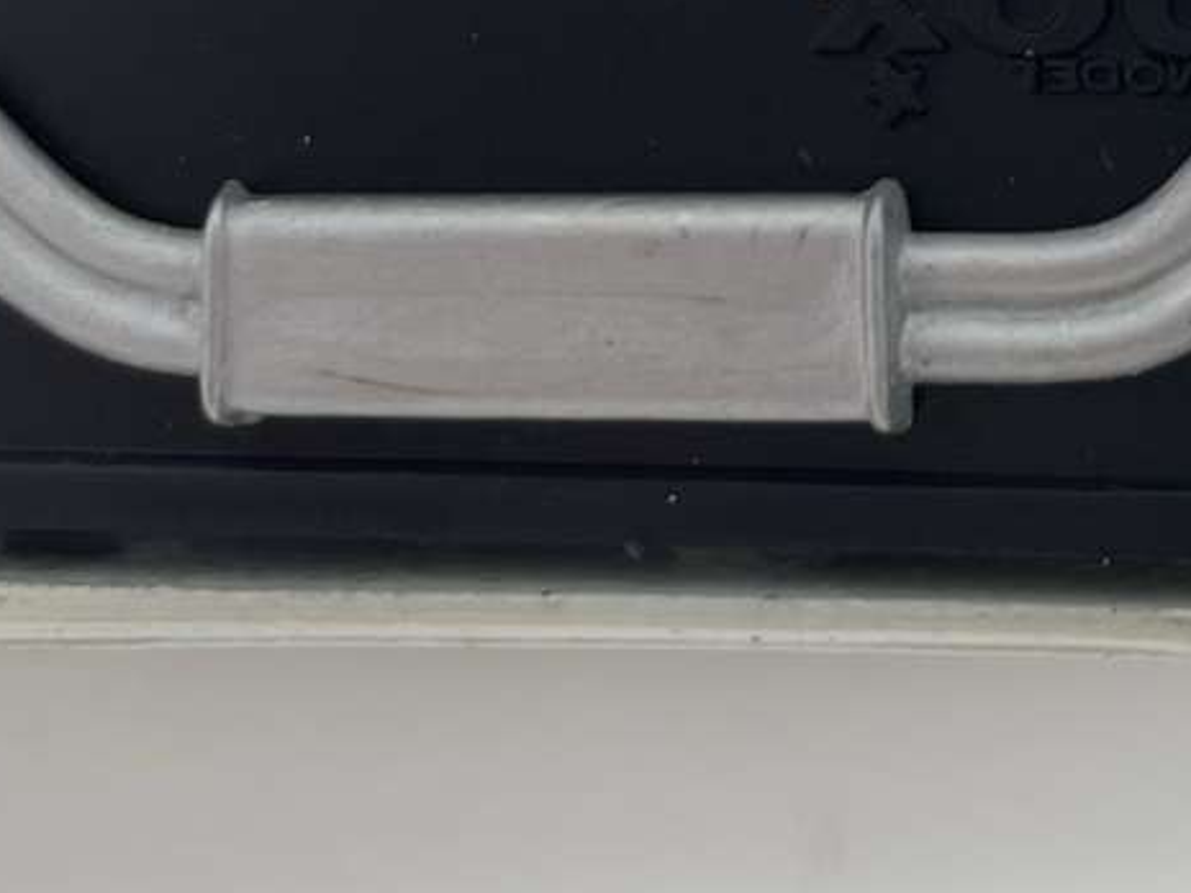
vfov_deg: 12.5
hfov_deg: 17.5
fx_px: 3853
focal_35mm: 112
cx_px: 891
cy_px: -485
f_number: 1.6
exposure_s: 1/164
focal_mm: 4.2
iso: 32
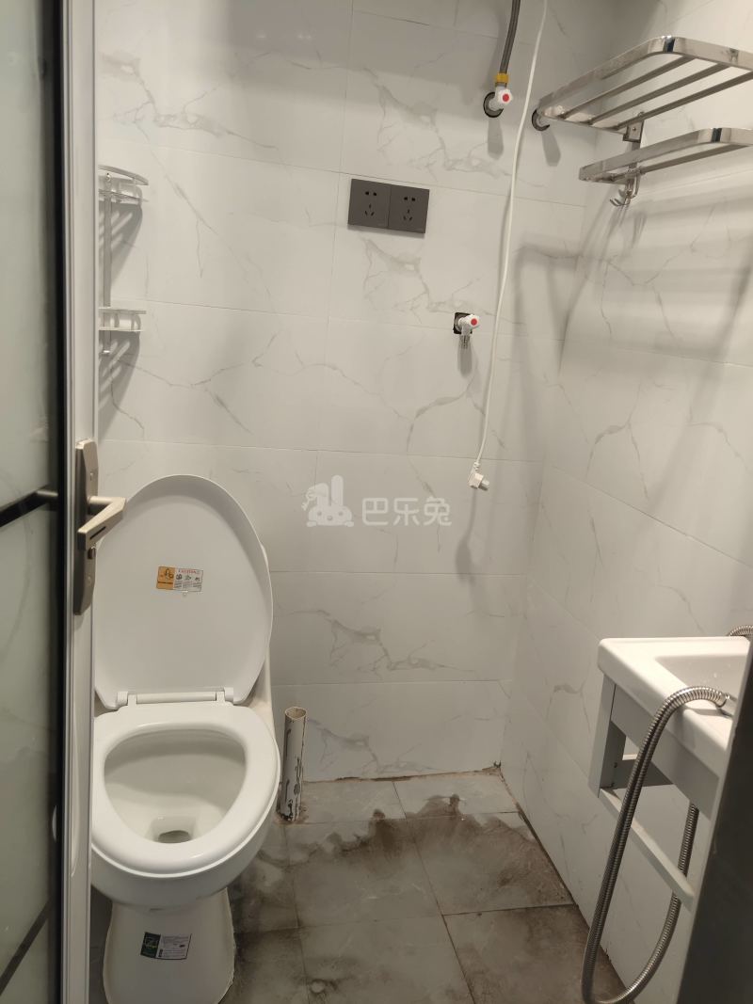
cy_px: 502
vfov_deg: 60.0
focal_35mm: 30
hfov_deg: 46.8
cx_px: 376
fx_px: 870
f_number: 1.79
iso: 56
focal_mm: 4.35
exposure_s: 1/100
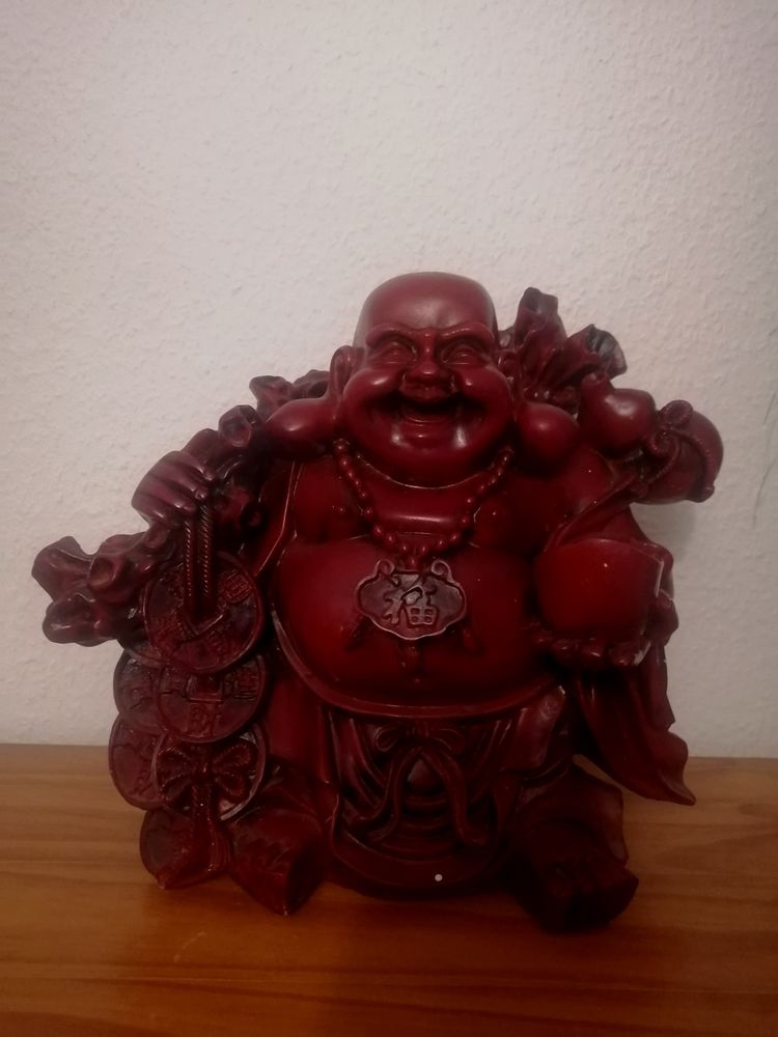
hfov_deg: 51.4
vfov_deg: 65.3
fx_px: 809
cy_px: 518
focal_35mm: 27
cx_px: 389
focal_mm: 3.62
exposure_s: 1/20
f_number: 1.8
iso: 800
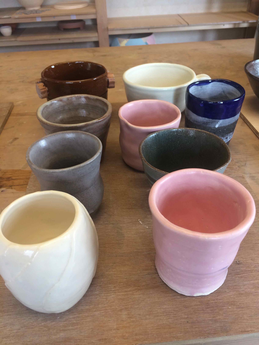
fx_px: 289
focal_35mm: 29
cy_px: 172
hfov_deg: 48.2
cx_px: 130
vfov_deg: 61.7
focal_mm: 4.15
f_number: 2.2
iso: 50
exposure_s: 1/30
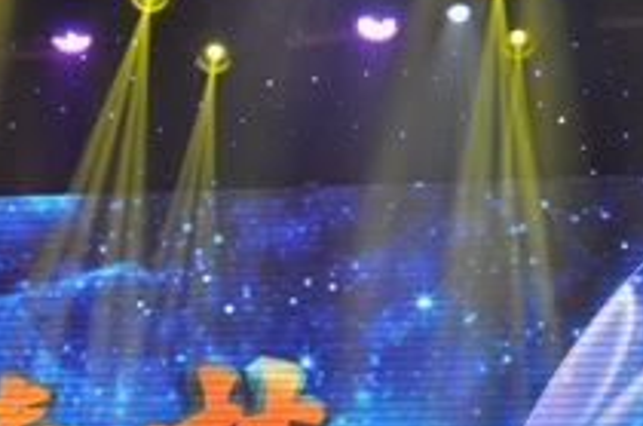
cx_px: 73
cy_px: 513
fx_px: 2798
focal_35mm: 157
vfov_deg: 8.6
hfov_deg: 13.0
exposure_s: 1/200
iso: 1000
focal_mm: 40
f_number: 4.5
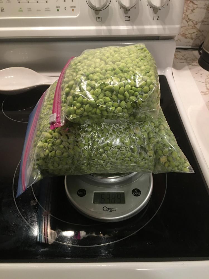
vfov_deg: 61.7
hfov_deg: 48.2
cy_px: 140
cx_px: 104
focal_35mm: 29
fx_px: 233
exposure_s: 1/15
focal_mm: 4.15
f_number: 2.2
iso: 80
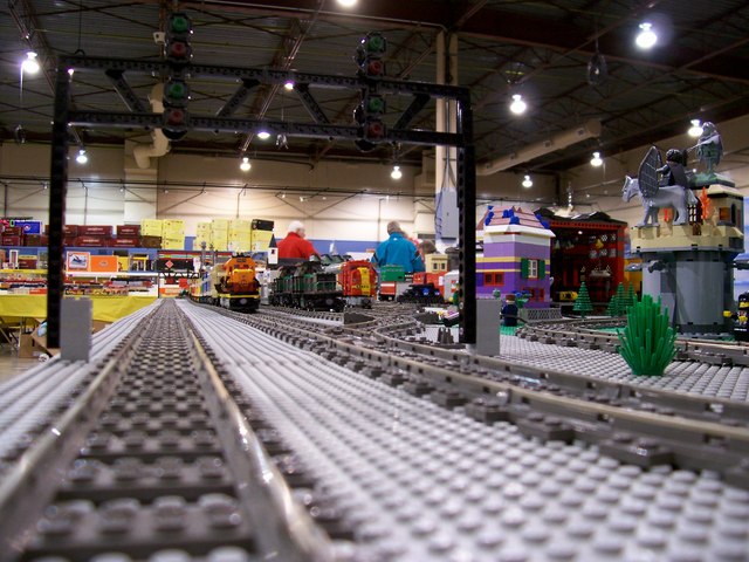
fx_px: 736
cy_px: 281
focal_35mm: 34
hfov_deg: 54.0
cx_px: 374
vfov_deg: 41.8
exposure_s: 1/10.1
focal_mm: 5.6
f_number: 2.7
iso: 160
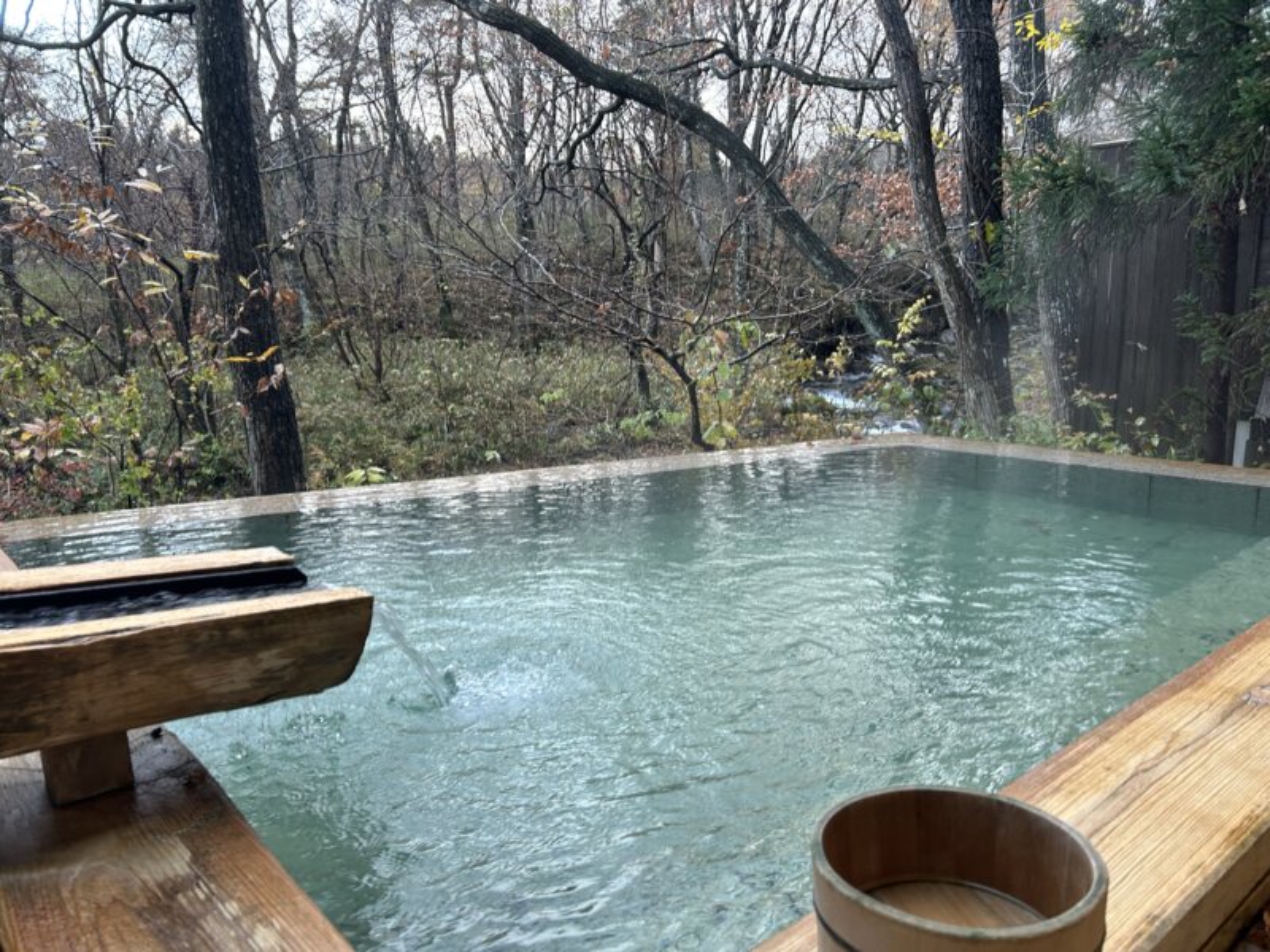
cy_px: 476
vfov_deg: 53.1
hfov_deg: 67.3
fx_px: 954
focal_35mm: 26
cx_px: 635
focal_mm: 5.7
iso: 125
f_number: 1.5
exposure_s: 1/100
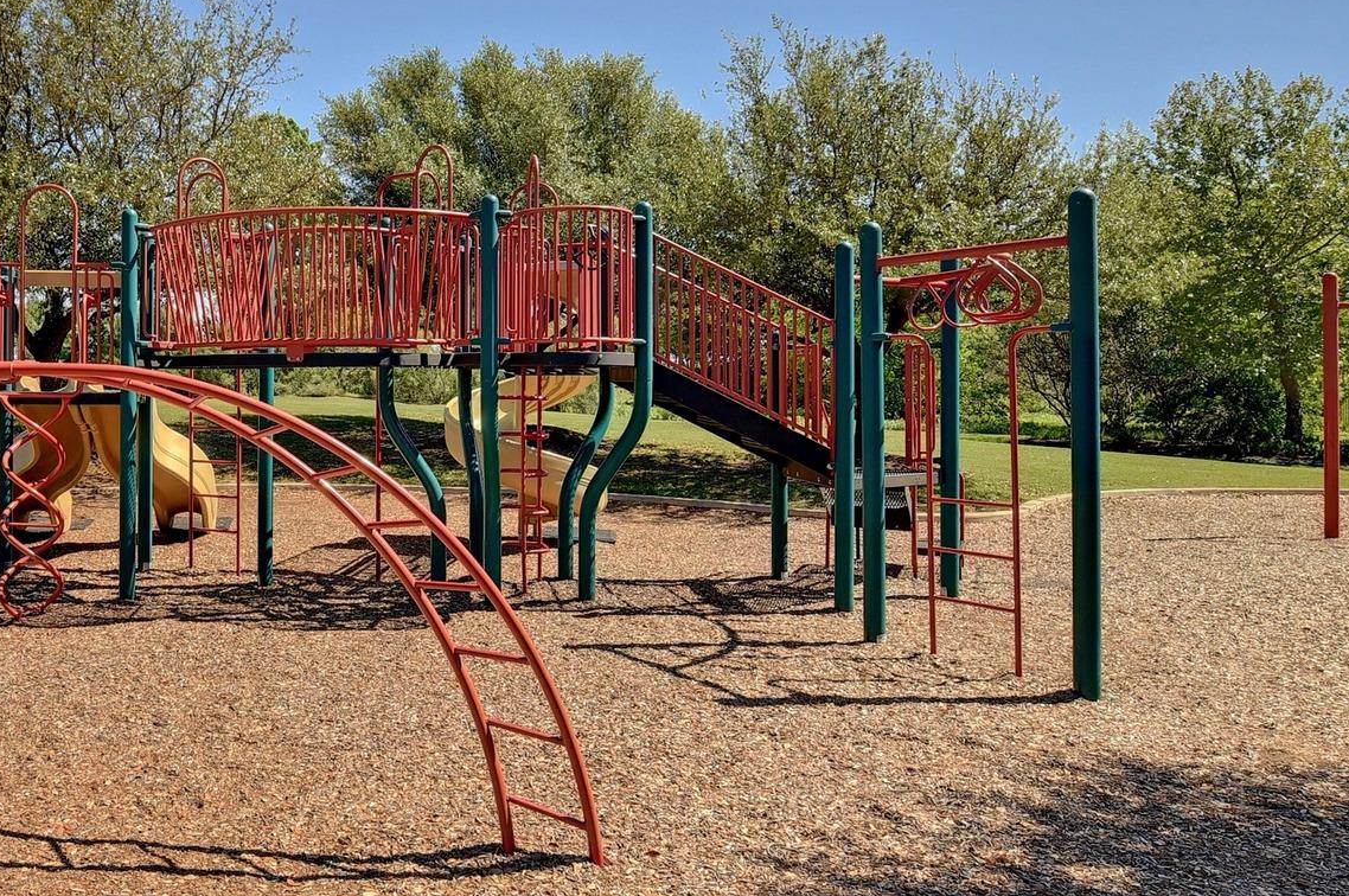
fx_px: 1011
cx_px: 294
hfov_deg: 62.5
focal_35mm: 27
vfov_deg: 47.6
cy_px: 376
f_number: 10
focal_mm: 15
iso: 320
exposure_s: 1/400
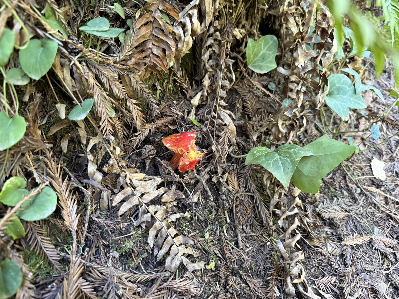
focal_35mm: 24
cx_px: 200
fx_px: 277
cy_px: 150
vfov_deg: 56.8
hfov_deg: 71.6
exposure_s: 1/51
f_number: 1.78
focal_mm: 6.76
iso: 800
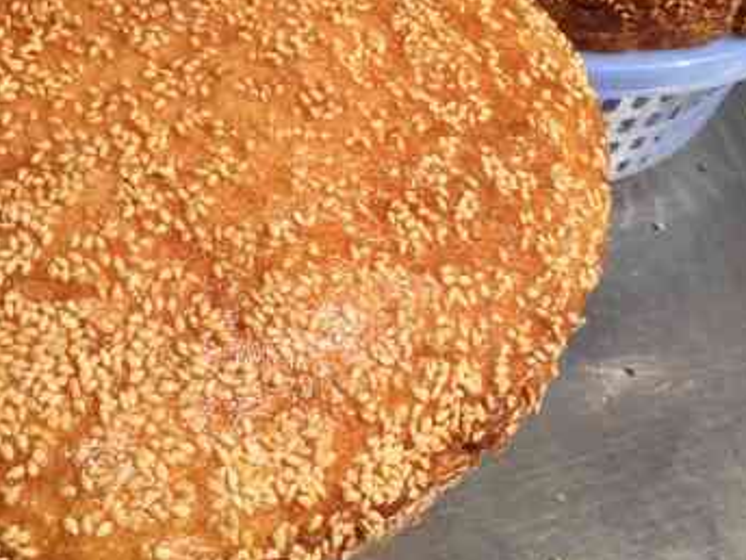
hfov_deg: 32.0
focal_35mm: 59
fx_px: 1271
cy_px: 168
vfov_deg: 24.6
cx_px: 165
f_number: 2.2
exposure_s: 1/3049
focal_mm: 4.15
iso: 32
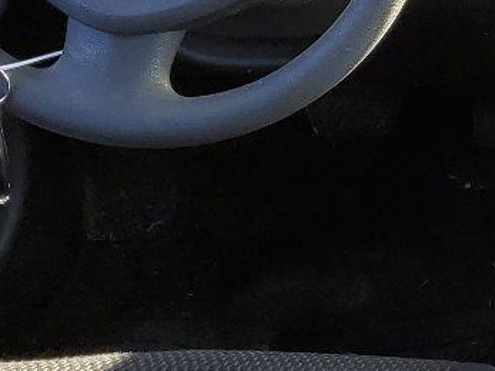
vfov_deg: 12.3
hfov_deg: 15.4
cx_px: 698
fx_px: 1715
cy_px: 174
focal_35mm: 120
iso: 50
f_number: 1.5
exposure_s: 1/192
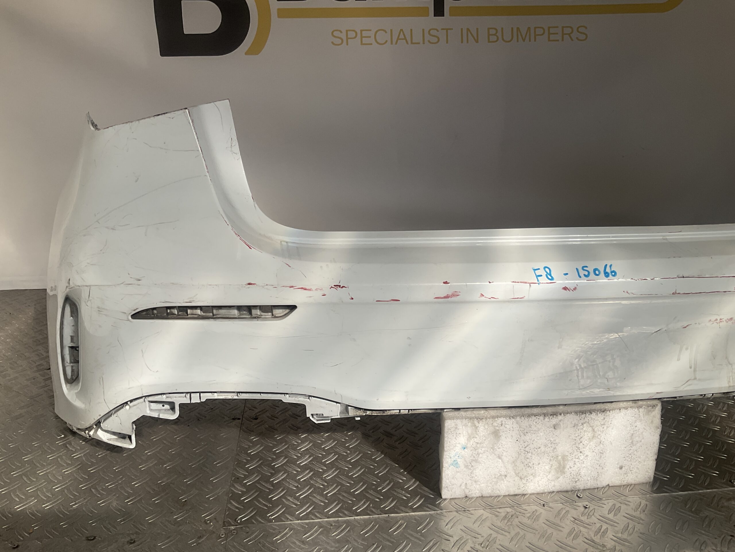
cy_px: 276
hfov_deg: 61.7
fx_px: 616
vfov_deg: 48.2
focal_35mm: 29
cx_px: 368
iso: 16
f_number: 1.8
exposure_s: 1/2227
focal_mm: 3
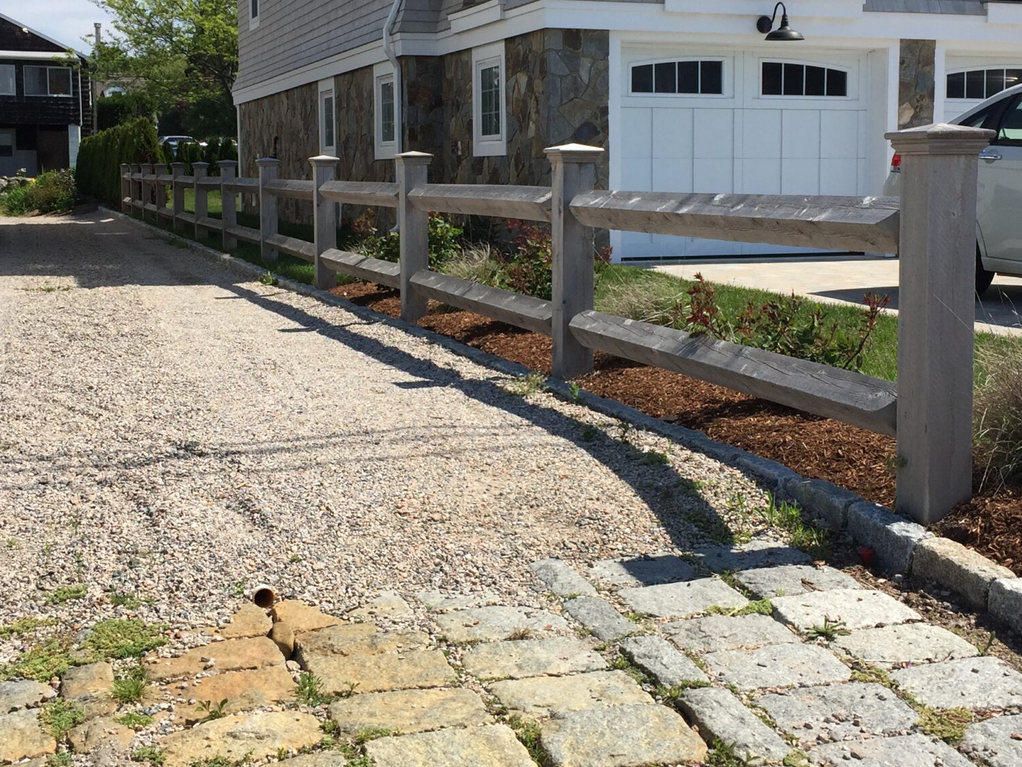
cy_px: 293
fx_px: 1447
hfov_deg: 38.9
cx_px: 564
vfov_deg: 29.6
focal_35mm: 49
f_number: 2.2
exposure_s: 1/2198
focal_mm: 4.15
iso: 32
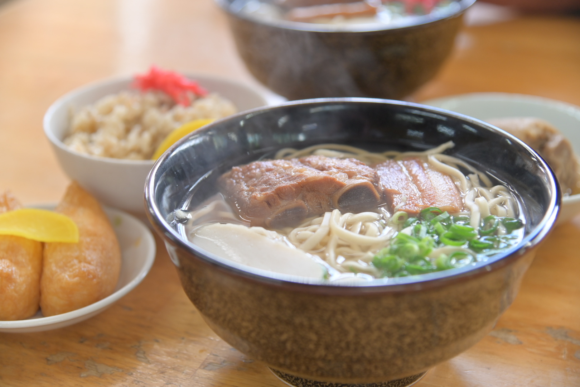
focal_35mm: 70
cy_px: 194
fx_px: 1128
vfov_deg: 19.5
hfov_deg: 28.8
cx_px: 290
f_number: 4
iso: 560
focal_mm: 70
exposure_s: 1/80
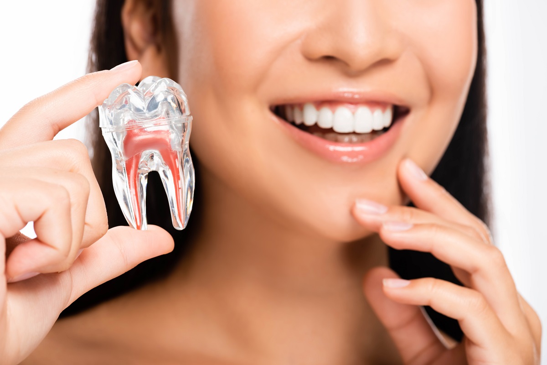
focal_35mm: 105
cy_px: 182
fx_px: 1595
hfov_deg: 19.5
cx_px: 274
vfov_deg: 13.0
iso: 100
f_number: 10
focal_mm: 105
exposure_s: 1/200
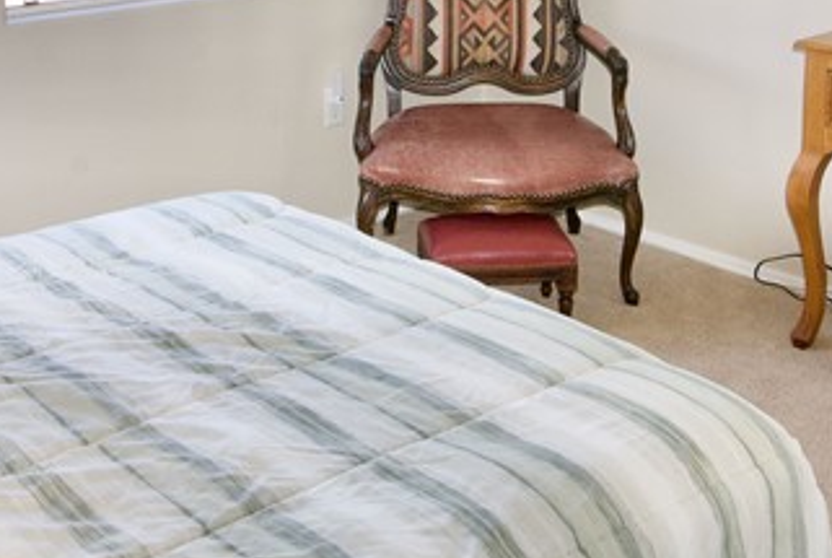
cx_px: 395
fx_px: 1250
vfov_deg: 23.8
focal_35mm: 54
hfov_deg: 36.8
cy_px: -31
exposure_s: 1/60
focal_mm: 16
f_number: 13
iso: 640
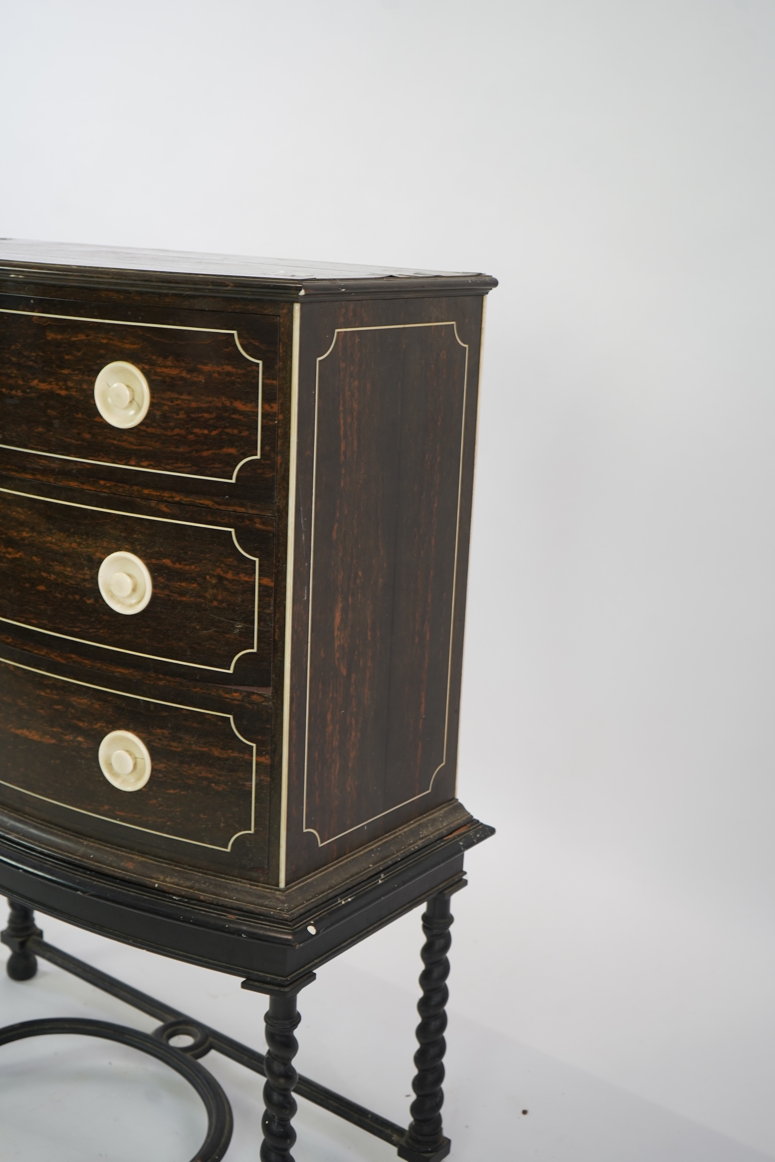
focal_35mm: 41
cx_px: 388
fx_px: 1324
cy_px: 581
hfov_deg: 32.6
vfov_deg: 47.4
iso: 400
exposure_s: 1/60
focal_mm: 41
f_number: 5
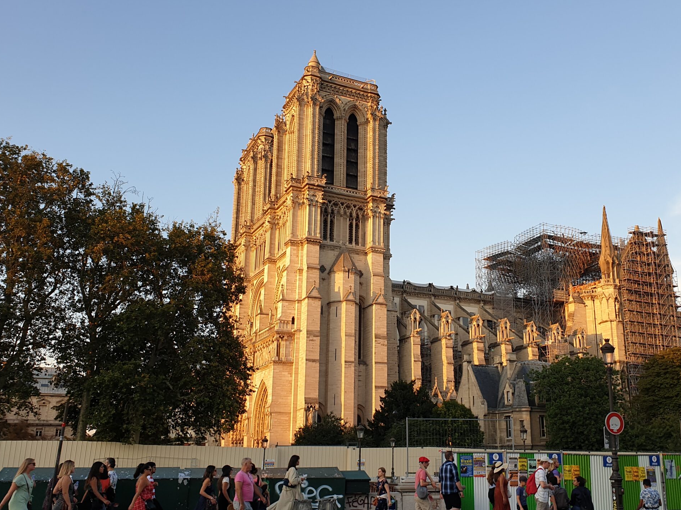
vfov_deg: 40.7
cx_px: 420
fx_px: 688
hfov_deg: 52.2
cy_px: 269
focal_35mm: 35
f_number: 2.4
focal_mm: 4.3
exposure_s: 1/236
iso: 50
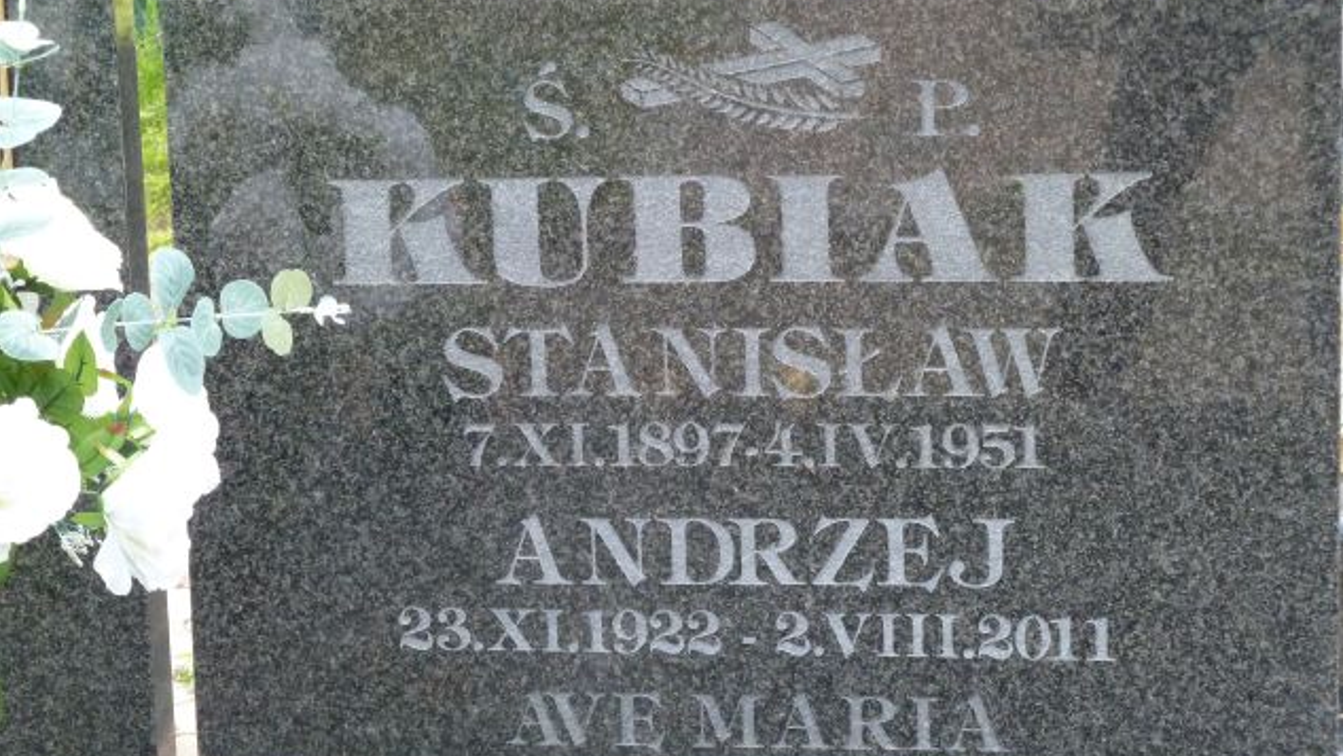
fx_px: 4346
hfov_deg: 17.6
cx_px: 676
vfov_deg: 9.9
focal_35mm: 122
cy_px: 407
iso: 320
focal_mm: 18.2
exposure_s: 1/200
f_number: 4.4
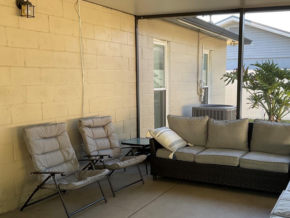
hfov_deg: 45.5
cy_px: 131
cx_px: 178
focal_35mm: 41
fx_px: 343
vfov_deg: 35.0
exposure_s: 1/122
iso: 50
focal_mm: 3
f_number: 1.8
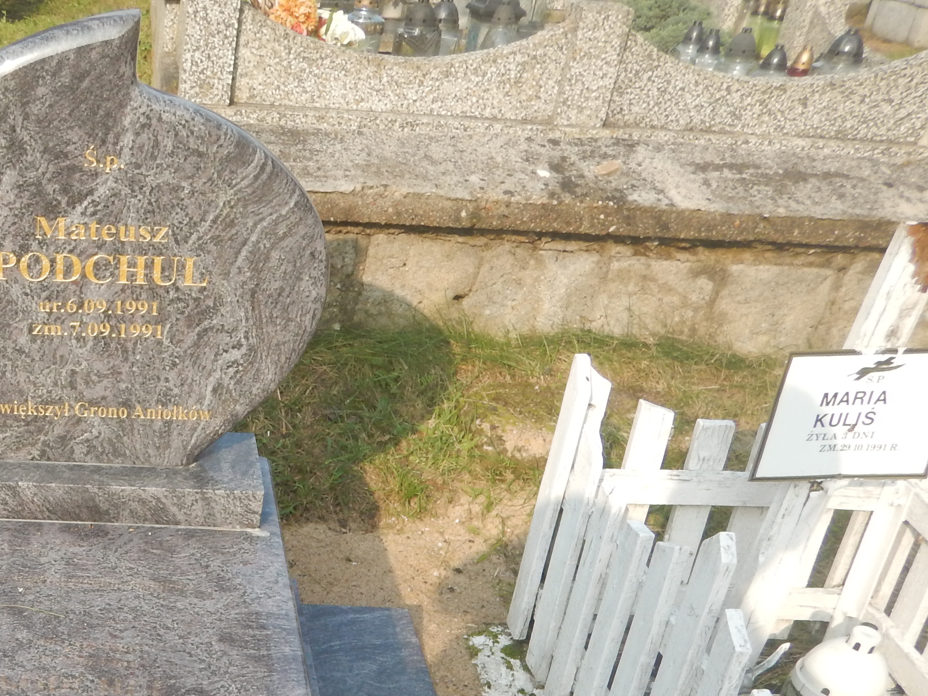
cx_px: 85
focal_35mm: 46
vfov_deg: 30.2
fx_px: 1233
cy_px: 618
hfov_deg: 38.3
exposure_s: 1/800
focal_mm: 4.3
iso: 125
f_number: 2.8
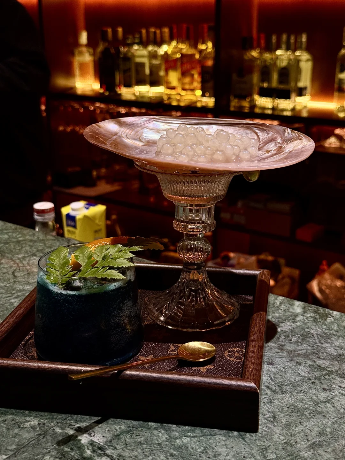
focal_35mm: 48
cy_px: 230
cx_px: 172
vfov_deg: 39.7
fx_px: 638
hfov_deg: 30.3
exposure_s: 1/50
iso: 80
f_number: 1.78
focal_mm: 6.76
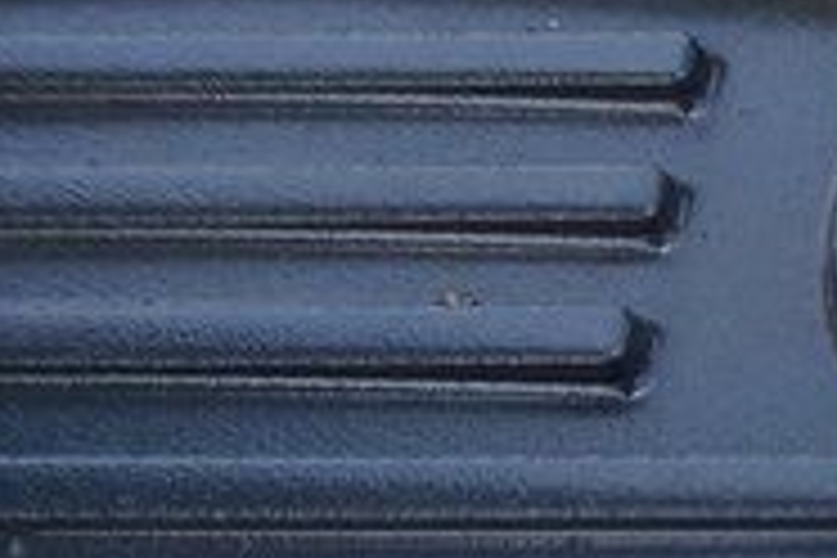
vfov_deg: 12.2
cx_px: 1678
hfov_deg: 15.7
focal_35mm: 103
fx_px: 2395
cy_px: 1015
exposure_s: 1/100
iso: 100
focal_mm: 16
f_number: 8
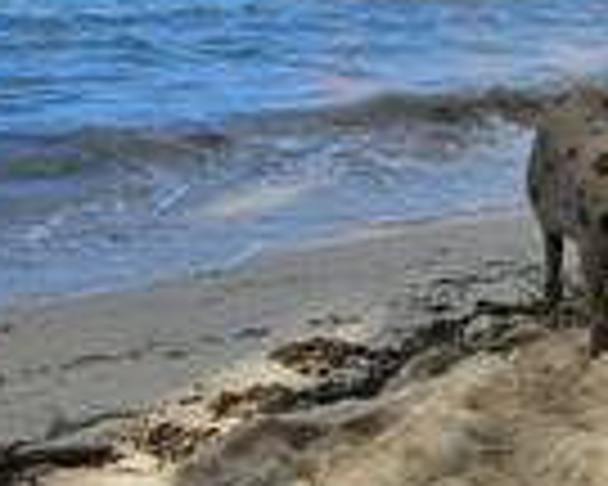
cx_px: 441
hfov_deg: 23.6
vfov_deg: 19.0
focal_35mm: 80
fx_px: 1440
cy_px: 94
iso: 25
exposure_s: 1/1554
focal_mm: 5.4
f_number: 1.8
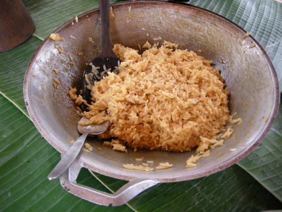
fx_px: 293
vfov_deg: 39.7
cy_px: 106
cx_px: 141
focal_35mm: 36
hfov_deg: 51.4
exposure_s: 1/12
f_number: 2.7
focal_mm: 7.5
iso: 64
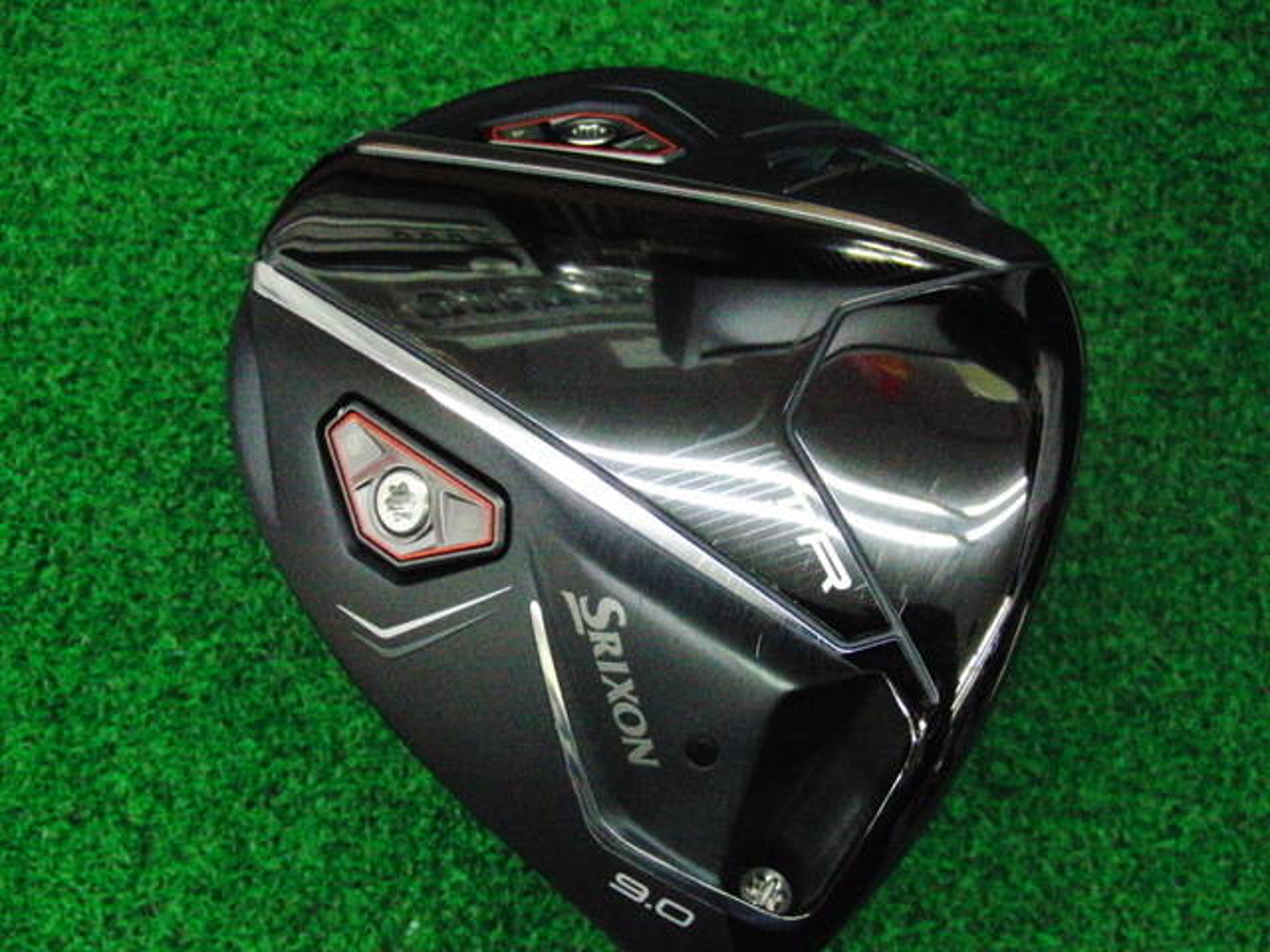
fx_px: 1357
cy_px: 476
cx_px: 635
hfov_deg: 50.1
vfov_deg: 38.7
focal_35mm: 37
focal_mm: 6.42
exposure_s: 1/320
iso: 3200
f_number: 3.6
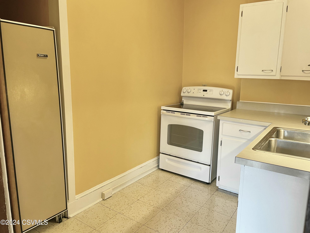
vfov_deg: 53.1
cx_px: 155
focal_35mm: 26
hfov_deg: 67.3
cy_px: 116
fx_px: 233
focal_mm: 4.2
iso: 80
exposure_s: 1/60
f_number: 1.6
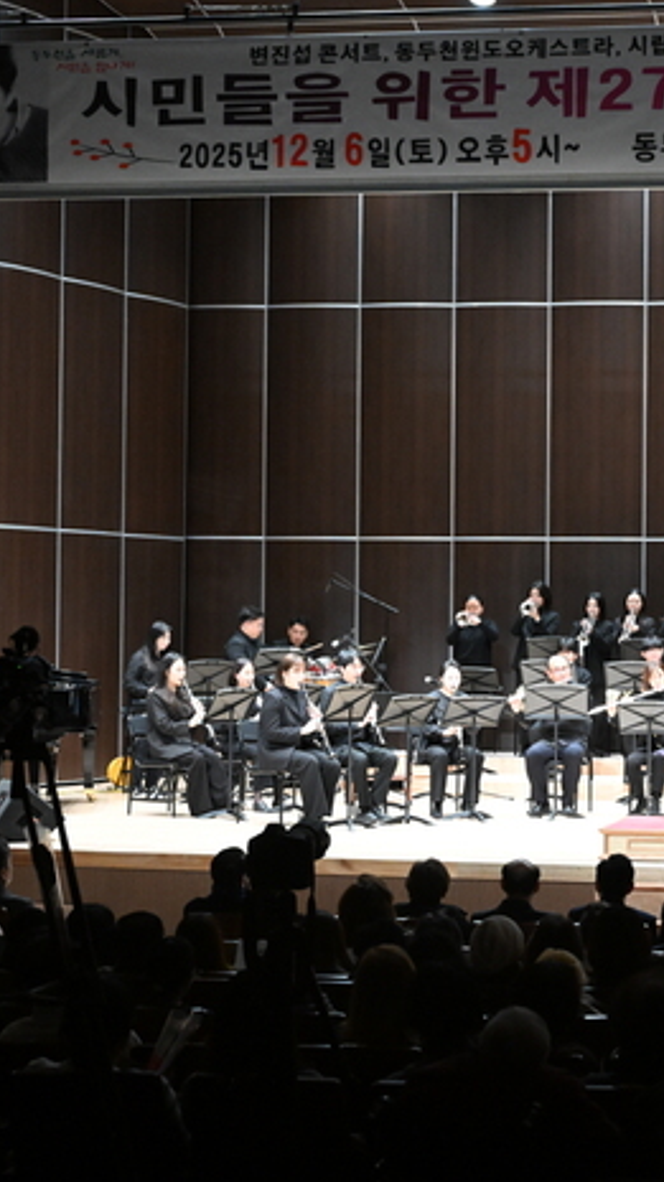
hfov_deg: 16.4
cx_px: 748
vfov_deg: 29.8
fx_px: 2226
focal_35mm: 71
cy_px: 591
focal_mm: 45
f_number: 5.3
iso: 5000
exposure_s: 1/100
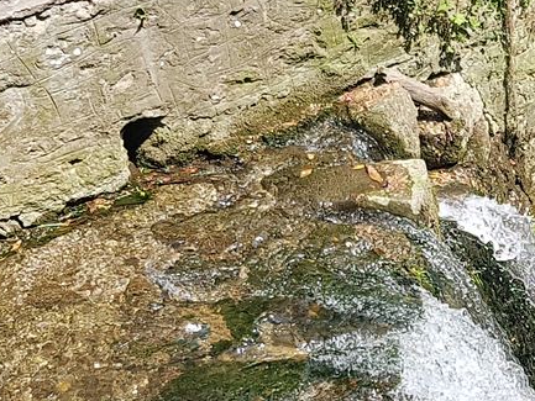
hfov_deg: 19.0
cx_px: 693
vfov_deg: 15.4
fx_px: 1484
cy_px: 274
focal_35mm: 96
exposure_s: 1/858
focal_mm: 4.2
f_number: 1.7
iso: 50
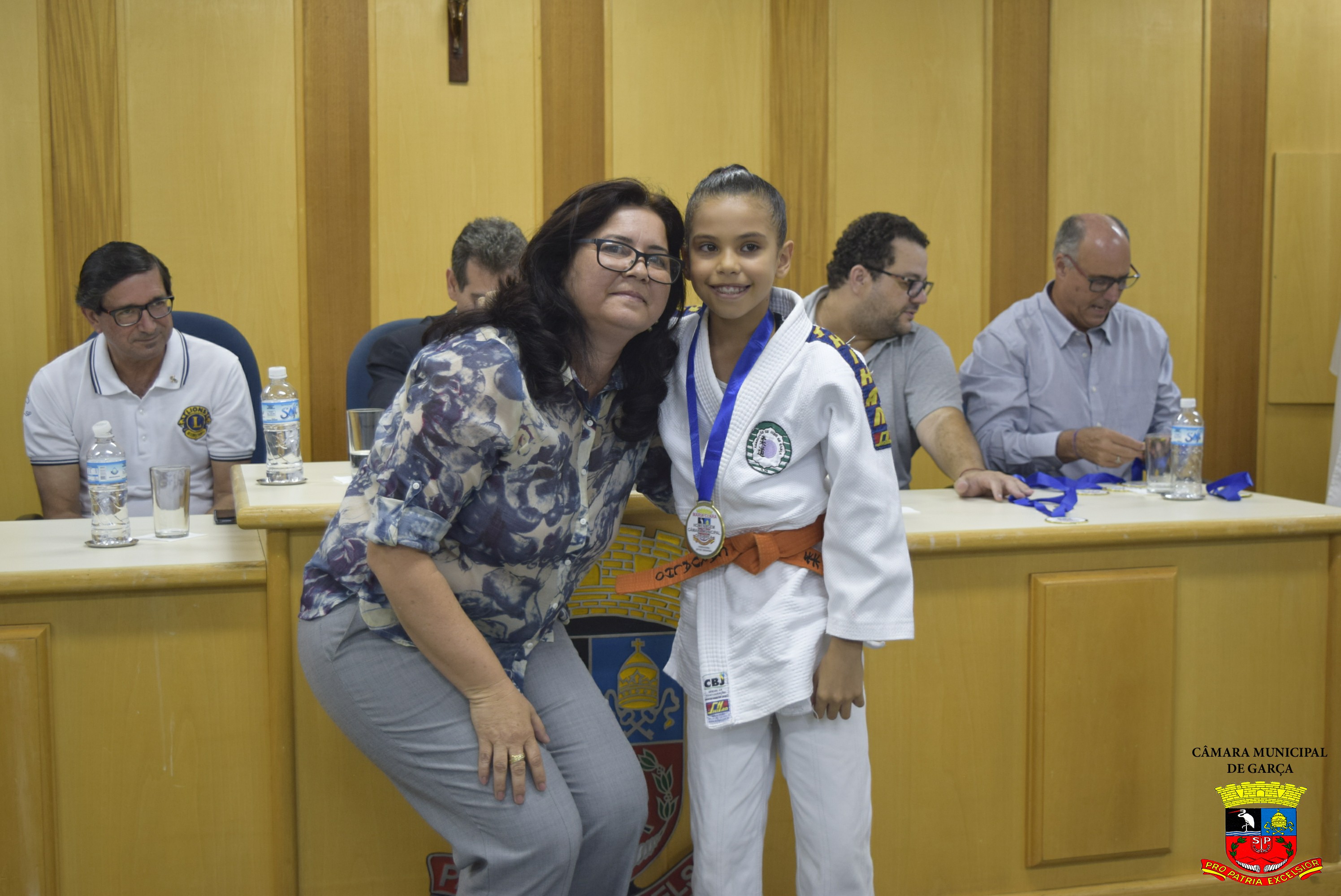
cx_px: 670
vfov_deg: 29.0
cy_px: 448
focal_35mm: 46
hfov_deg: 42.3
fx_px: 1733
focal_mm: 31
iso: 560
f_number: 4.2
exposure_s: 1/60
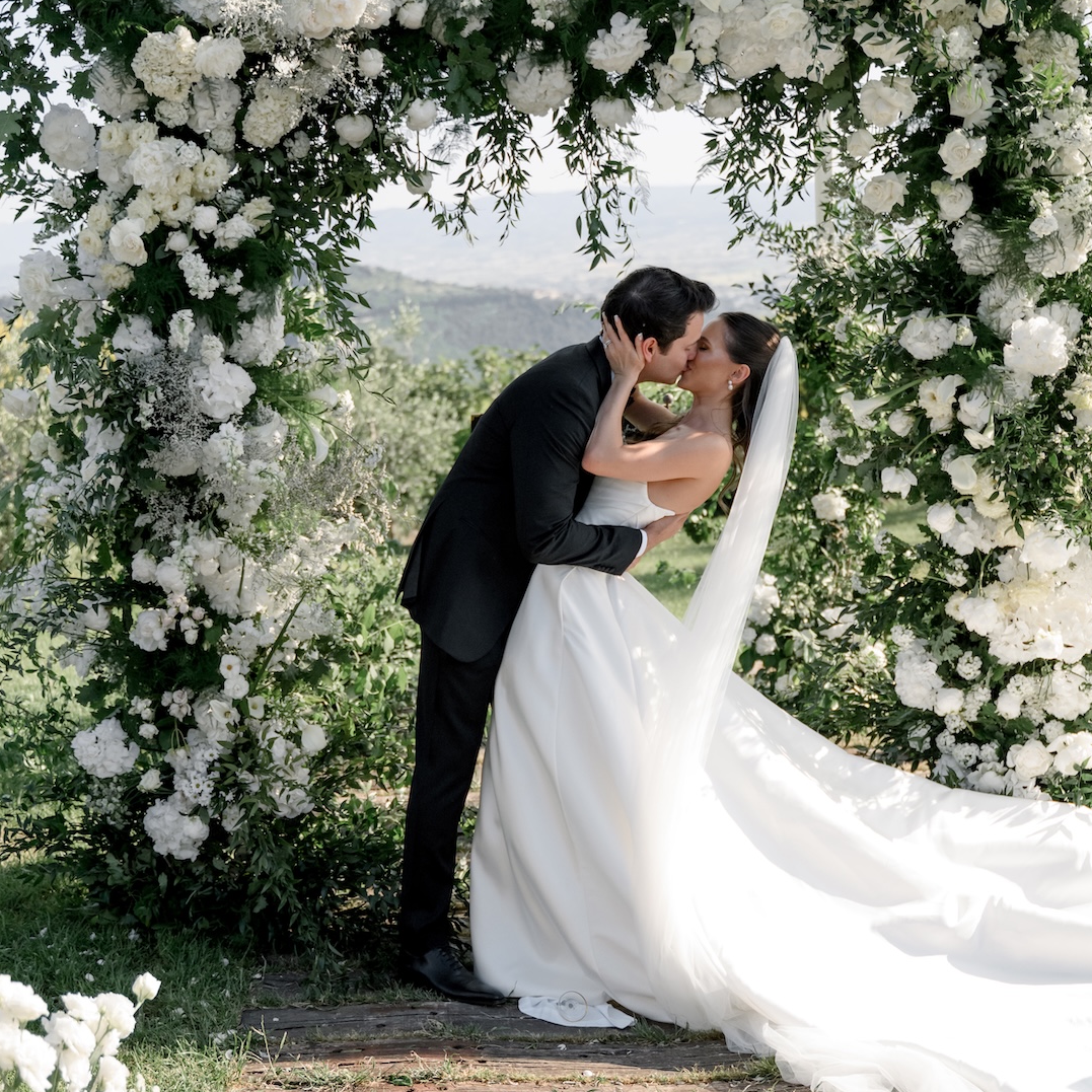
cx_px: 647
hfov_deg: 33.9
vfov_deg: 33.9
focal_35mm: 50
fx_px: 1785
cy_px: 640
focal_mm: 33
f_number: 2.8
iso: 640
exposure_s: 1/5000
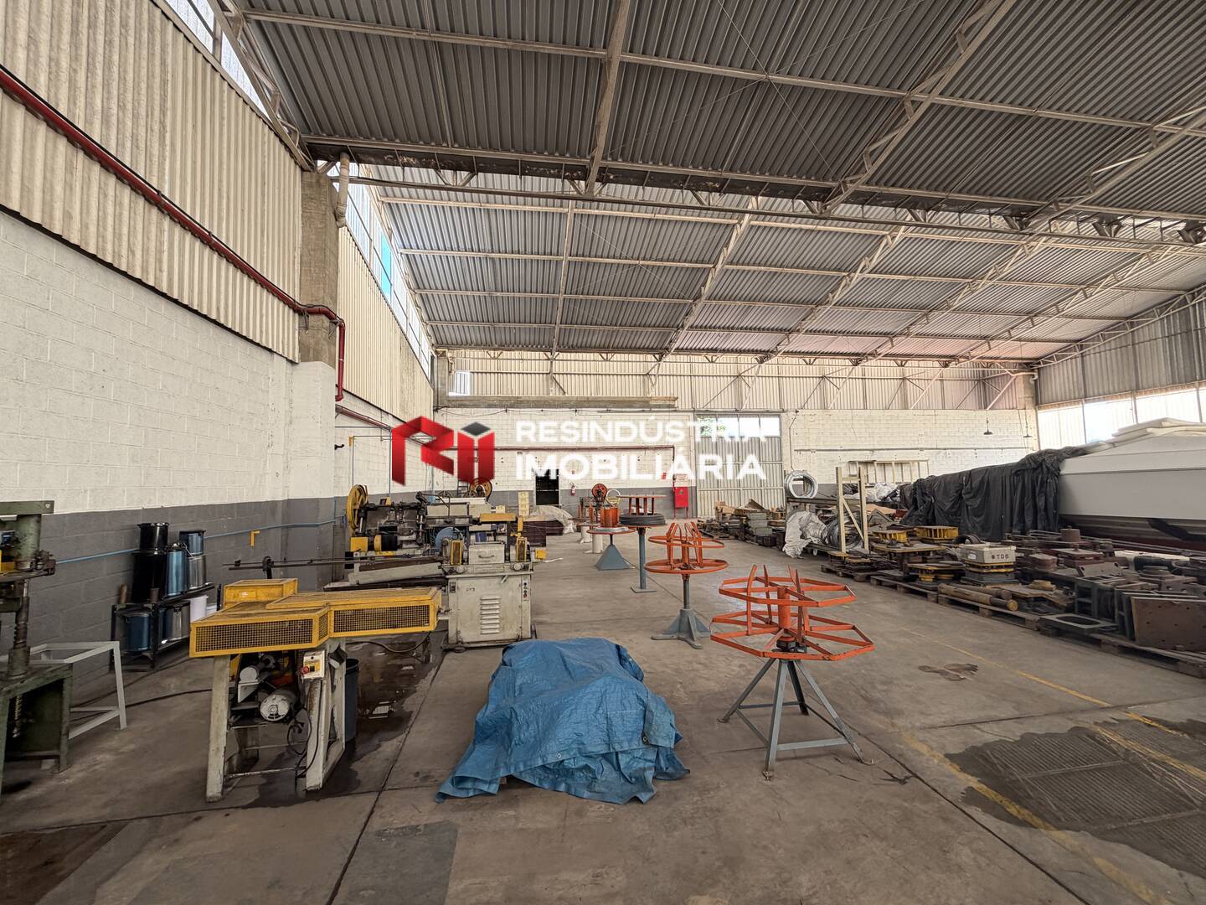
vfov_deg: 85.7
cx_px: 603
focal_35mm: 14
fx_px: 488
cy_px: 452
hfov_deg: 102.1
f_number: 2.2
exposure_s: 1/121
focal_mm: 2.22
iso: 80
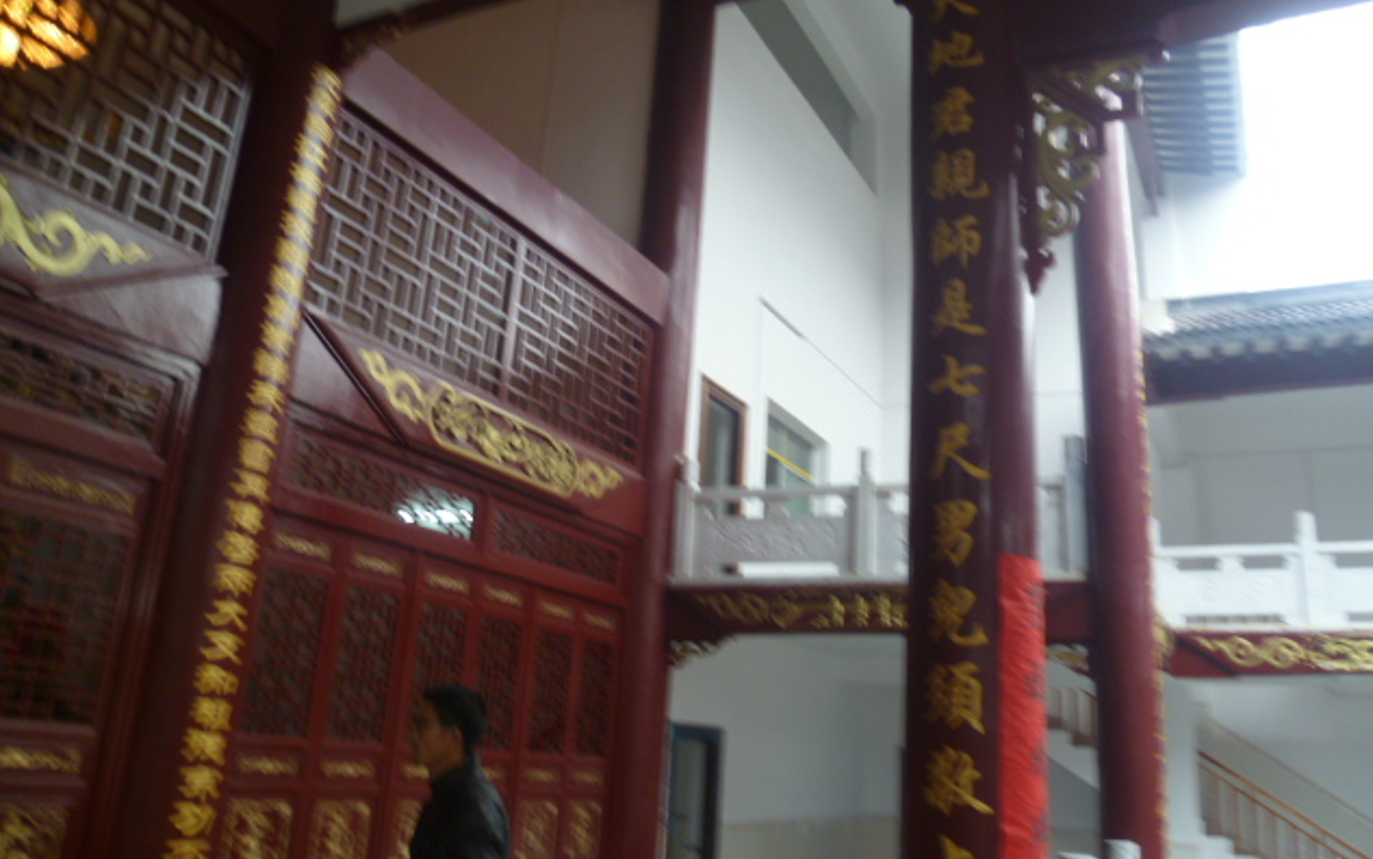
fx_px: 1123
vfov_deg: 41.7
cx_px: 688
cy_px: 349
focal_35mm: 30
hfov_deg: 62.9
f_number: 2.8
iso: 125
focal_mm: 5
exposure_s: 1/30
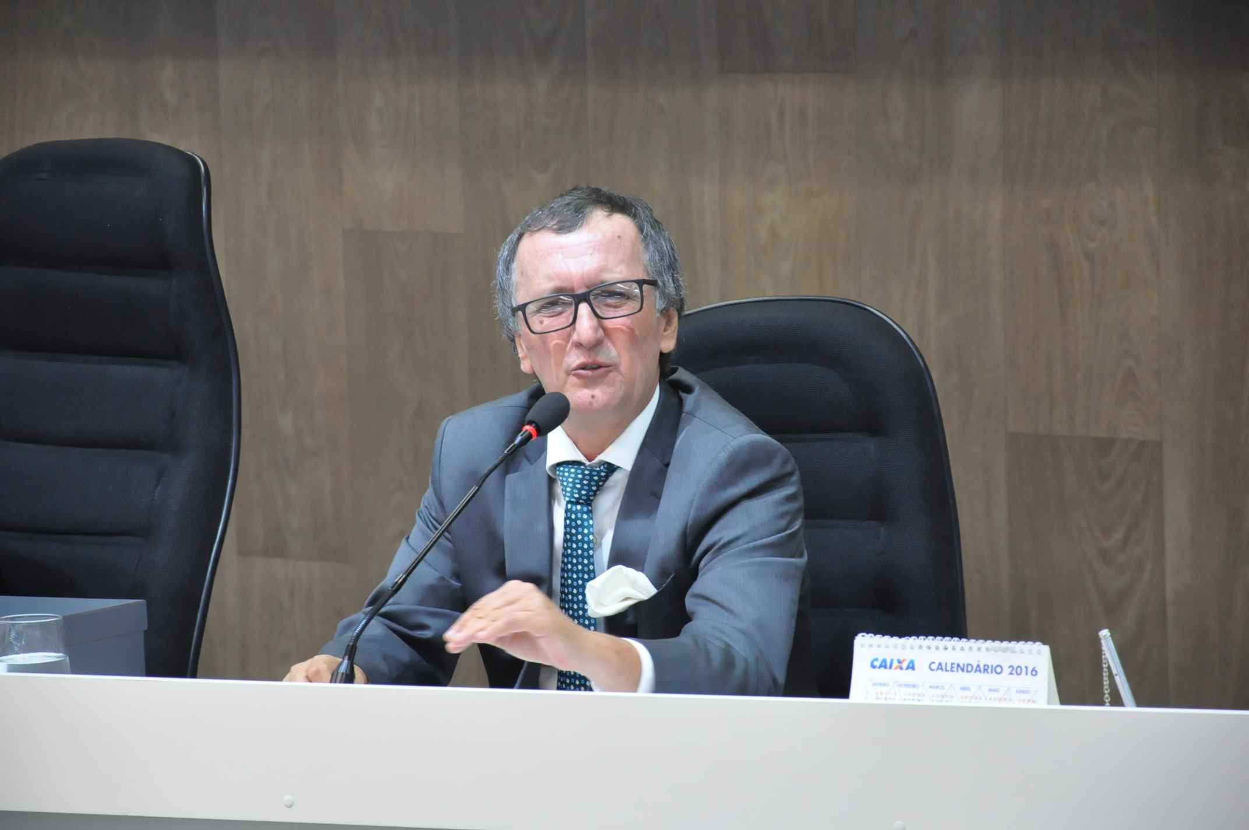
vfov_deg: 8.7
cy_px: 415
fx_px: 5458
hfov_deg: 13.1
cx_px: 624
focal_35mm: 158
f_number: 5.6
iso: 2000
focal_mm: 105
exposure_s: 1/60
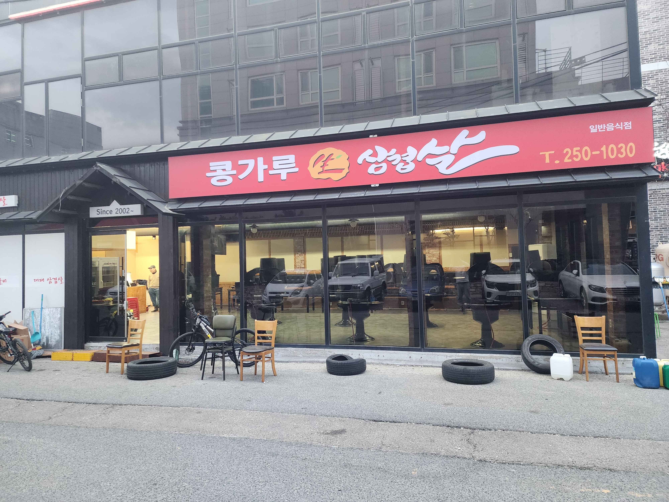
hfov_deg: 73.9
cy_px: 251
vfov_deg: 58.9
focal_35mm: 23
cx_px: 334
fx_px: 445
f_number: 1.8
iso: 800
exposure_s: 1/120
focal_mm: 6.4
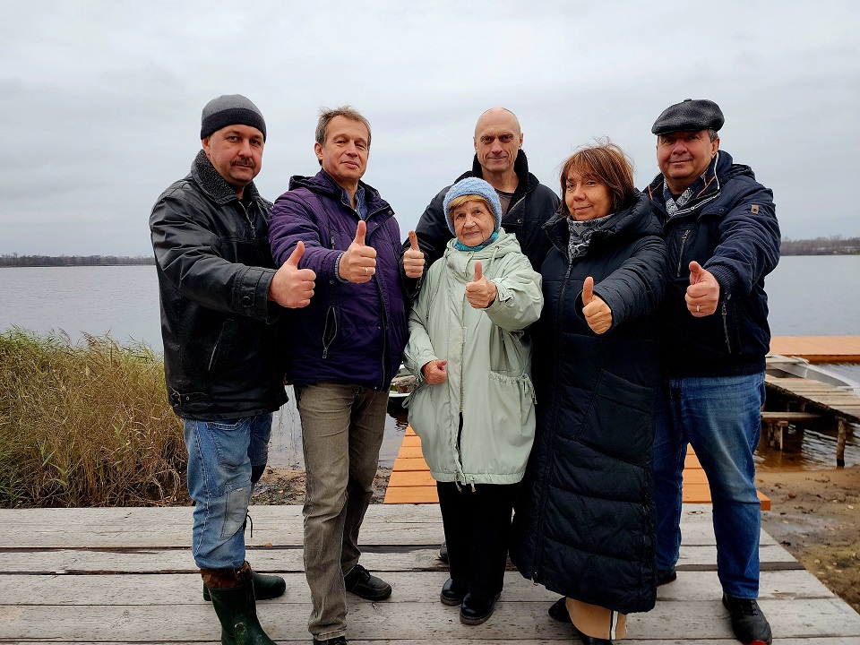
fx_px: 571
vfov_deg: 58.9
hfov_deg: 73.9
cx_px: 430
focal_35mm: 23
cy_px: 322
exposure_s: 1/182
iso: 200
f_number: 1.8
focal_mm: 6.4
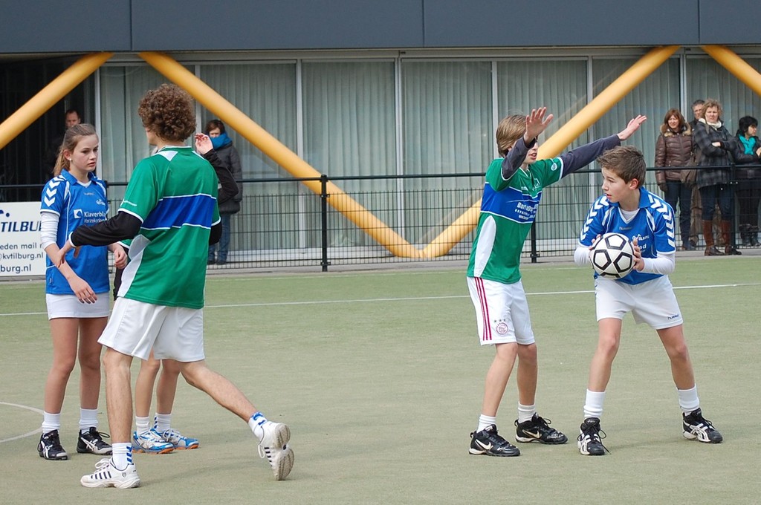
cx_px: 380
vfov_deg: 16.5
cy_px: 252
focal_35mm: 82
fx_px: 1742
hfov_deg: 24.6
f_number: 4
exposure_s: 1/1000
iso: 320
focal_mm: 55
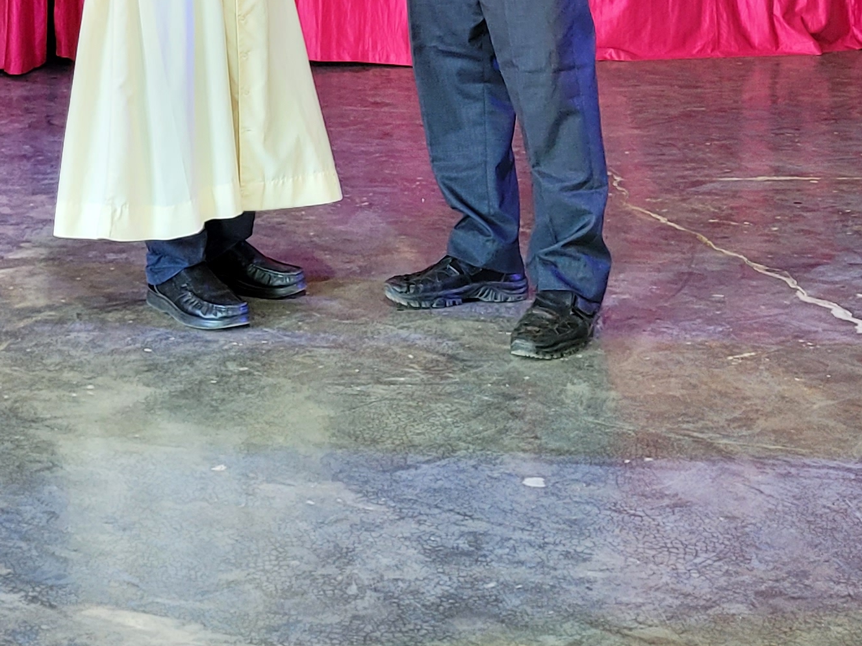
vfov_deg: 17.3
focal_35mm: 79
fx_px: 1967
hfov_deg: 24.0
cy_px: -237
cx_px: 88
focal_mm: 5.4
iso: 160
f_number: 1.8
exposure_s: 1/100
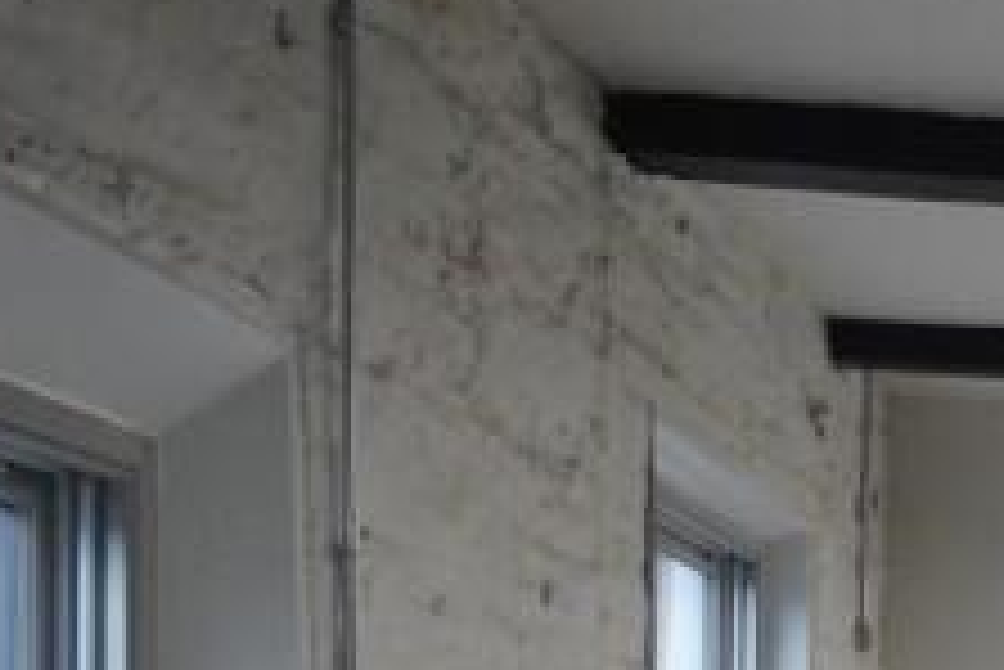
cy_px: 931
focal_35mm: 69
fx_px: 1926
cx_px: 1526
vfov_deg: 18.1
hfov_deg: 23.2
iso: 1250
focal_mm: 10
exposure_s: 1/160
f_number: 4
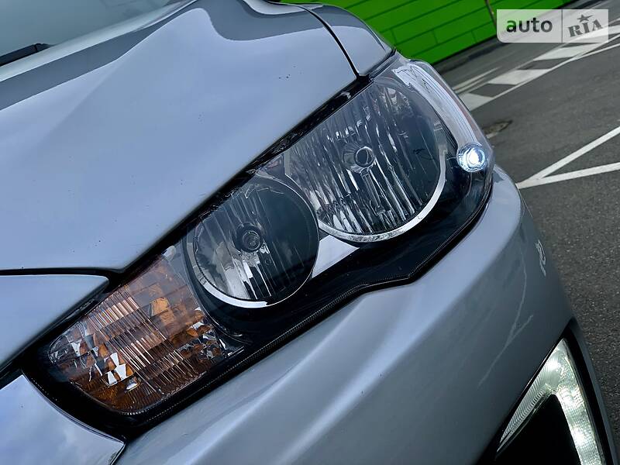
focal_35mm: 52
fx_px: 931
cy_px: 232
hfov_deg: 36.8
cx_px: 310
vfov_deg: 28.0
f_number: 2.4
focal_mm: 6
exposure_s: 1/421
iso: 16
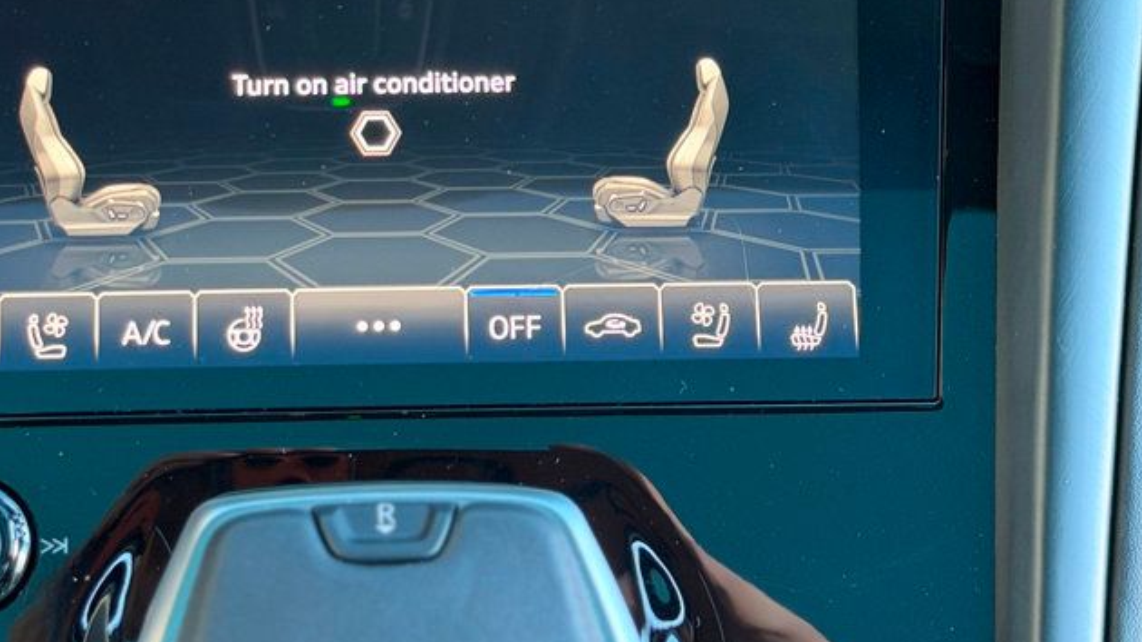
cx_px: 363
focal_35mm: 85
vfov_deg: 14.1
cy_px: 45
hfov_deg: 24.9
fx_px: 2573
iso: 250
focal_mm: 6.76
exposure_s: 1/48
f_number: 1.78
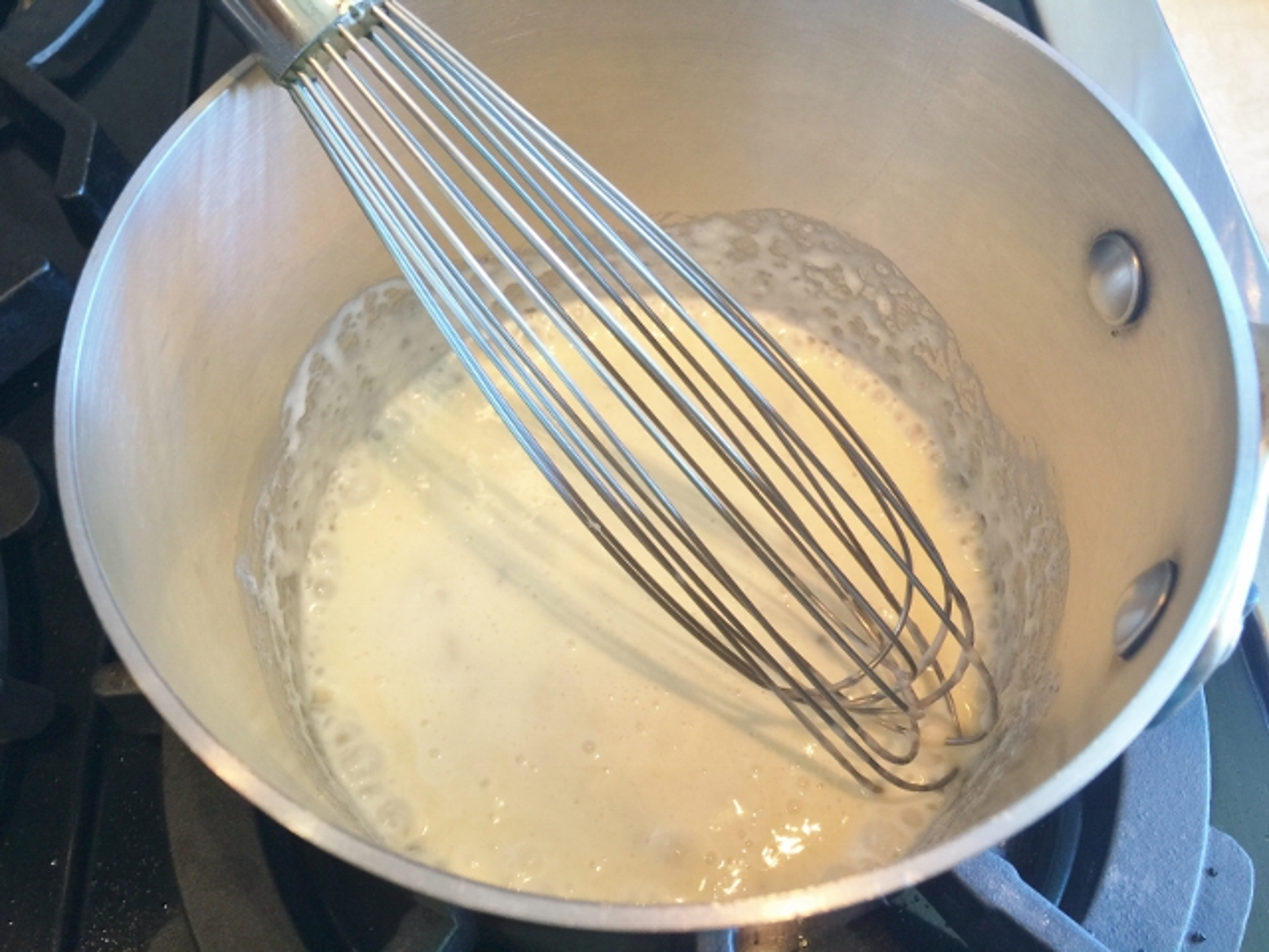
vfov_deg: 48.2
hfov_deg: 61.7
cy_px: 476
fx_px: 1063
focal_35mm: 29
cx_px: 634
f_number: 2.2
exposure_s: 1/15
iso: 32
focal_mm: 4.15
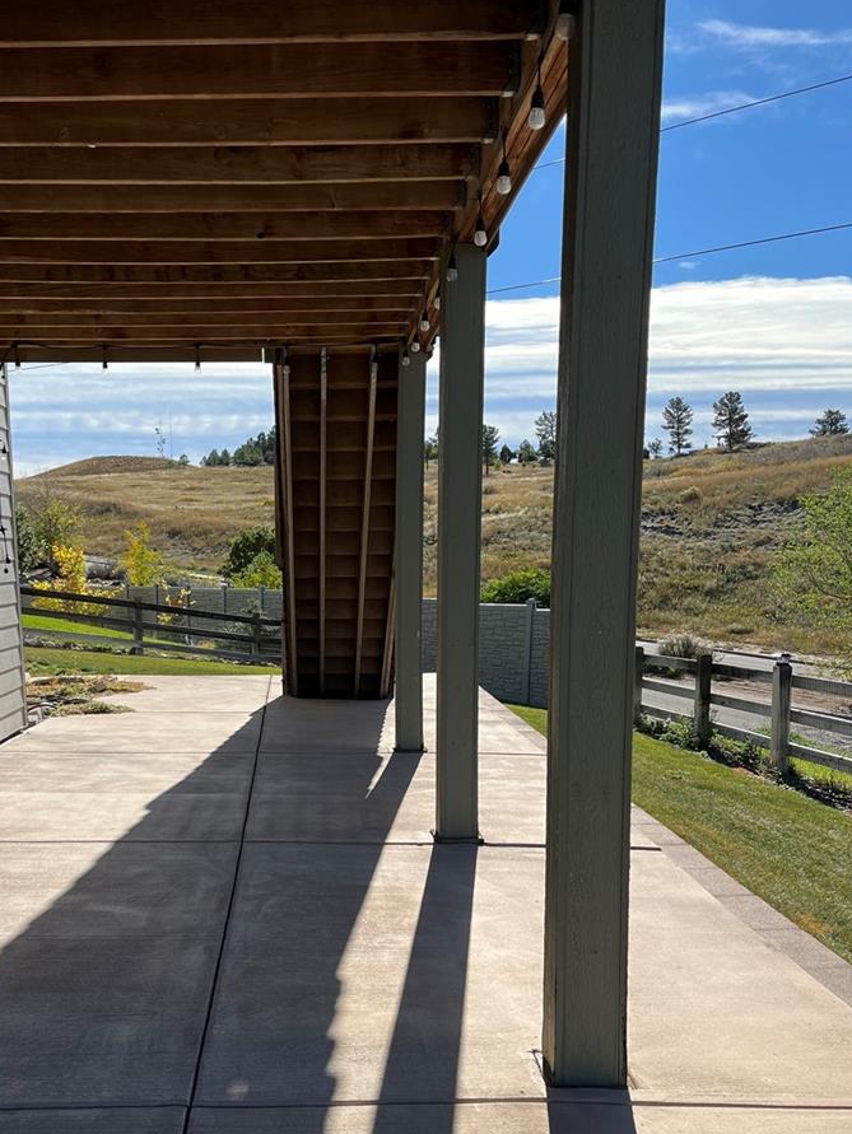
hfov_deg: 40.5
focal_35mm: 35
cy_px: 739
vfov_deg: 51.8
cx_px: 339
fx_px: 1148
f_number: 1.6
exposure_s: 1/3413
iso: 50
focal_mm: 5.1
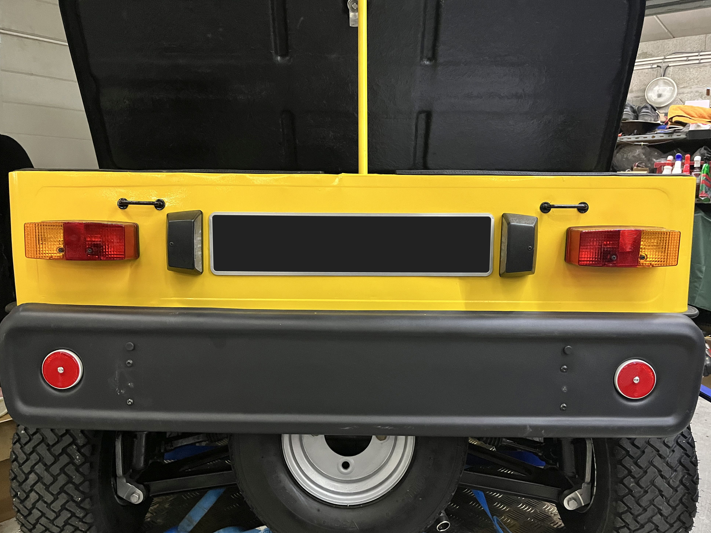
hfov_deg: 65.3
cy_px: 273
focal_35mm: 27
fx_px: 555
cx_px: 361
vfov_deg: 51.3
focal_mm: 5.1
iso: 640
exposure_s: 1/37
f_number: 1.6
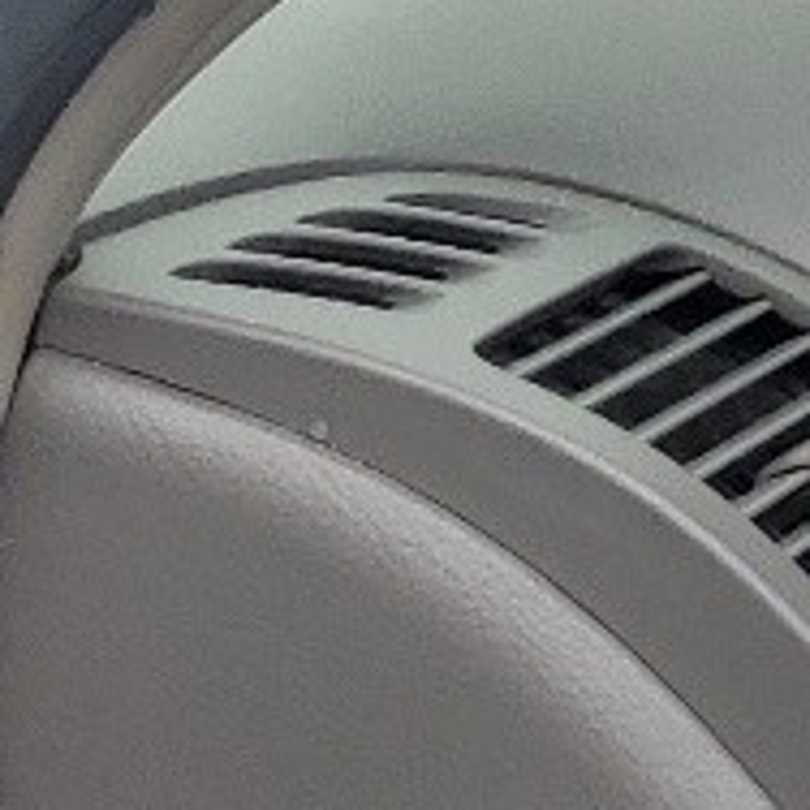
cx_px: 2602
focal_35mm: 196
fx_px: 5189
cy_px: 500
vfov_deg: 8.9
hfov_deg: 7.6
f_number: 1.5
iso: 50
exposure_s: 1/833
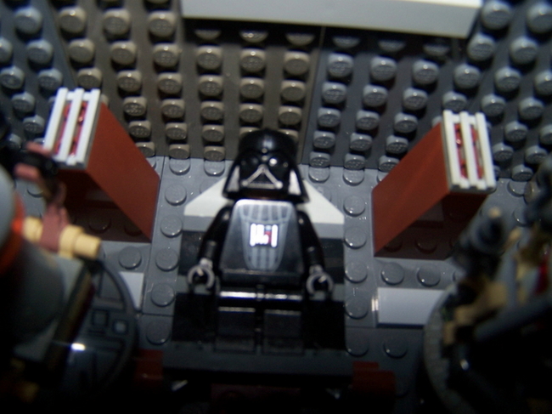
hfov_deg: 49.0
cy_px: 207
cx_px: 276
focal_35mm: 38
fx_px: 606
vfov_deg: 37.7
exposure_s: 1/60
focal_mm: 6.3
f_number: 2.8
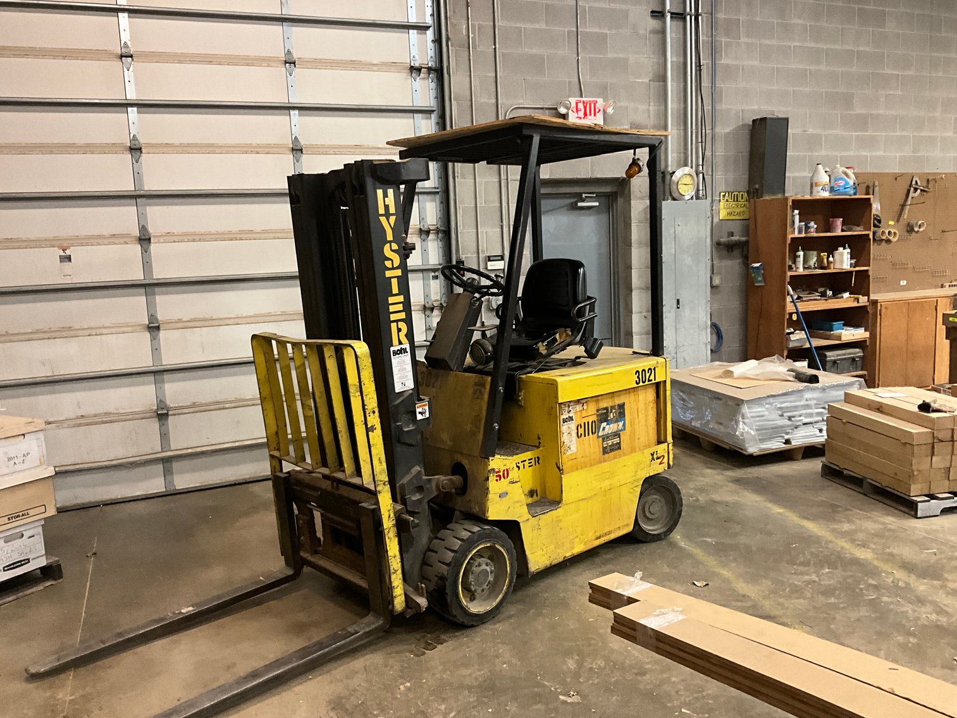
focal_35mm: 29
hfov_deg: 61.7
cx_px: 478
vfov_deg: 48.2
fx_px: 802
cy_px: 359
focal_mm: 3
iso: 250
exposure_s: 1/60
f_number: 1.8
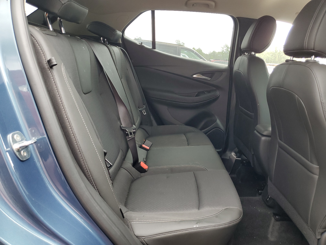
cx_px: 163
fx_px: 245
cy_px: 122
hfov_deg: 67.3
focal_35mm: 26
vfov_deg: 53.1
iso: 62
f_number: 1.5
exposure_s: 1/120
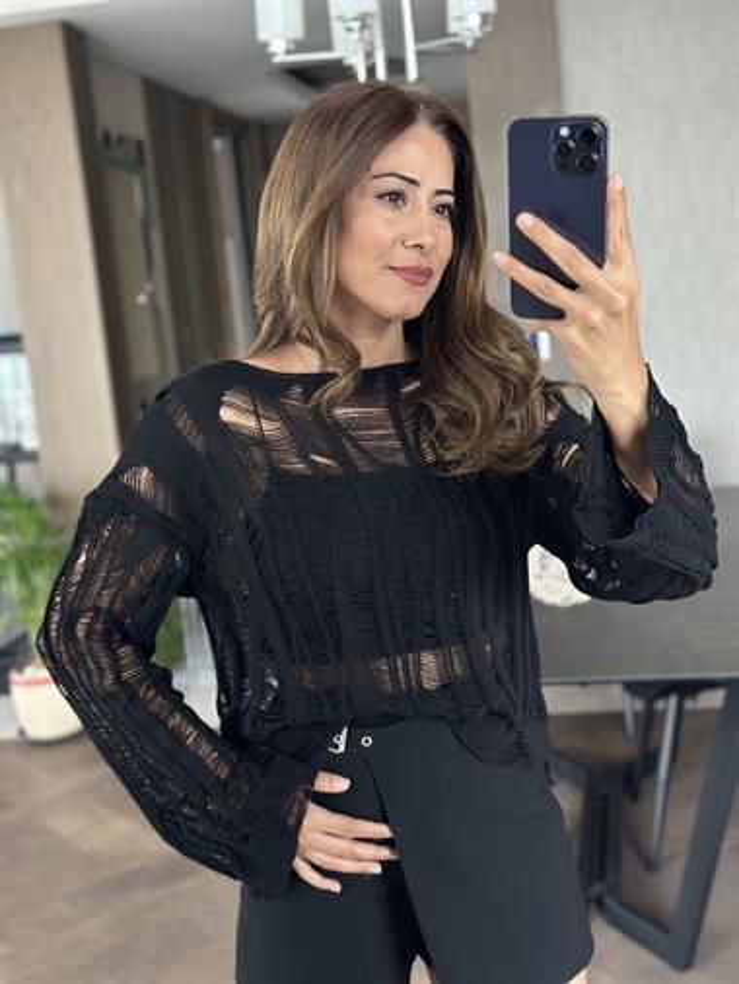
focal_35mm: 48
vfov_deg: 39.6
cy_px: 492
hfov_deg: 30.3
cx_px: 370
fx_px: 1365
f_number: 1.78
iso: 320
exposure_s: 1/60
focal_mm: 6.86
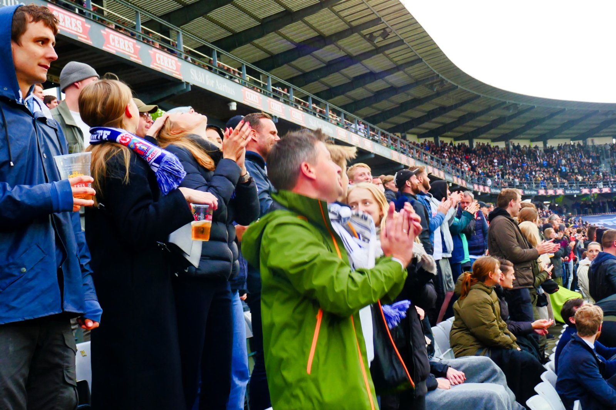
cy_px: 205
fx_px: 753
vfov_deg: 30.5
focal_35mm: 44
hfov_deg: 44.5
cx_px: 308
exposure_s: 1/125
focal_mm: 16.2
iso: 320
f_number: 3.9
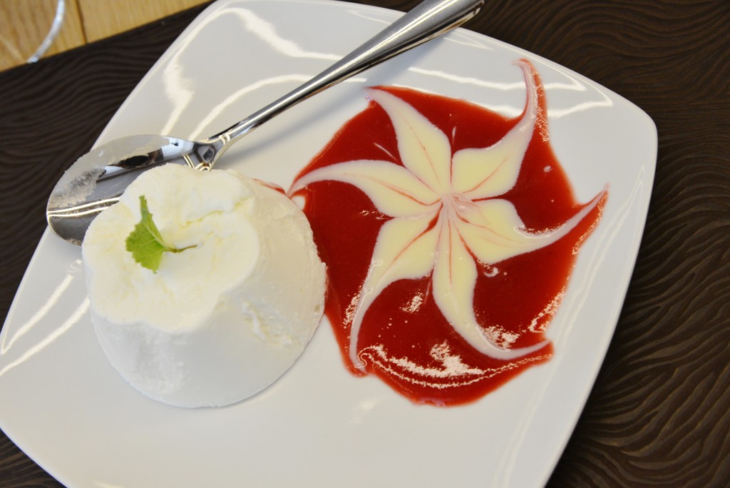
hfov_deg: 36.2
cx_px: 365
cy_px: 244
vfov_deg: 24.7
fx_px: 1116
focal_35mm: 55
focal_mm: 55
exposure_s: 1/100
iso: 2000
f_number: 7.1
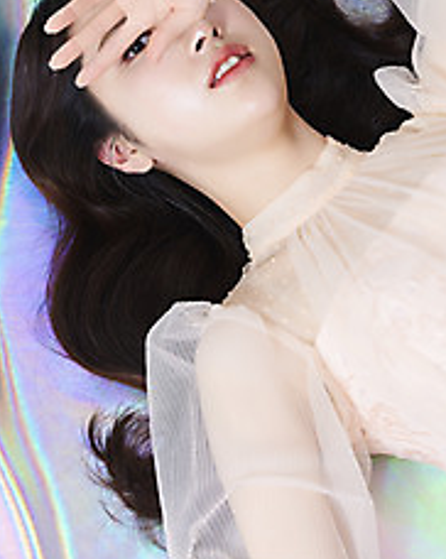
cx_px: 190
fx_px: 2858
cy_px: 177
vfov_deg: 11.2
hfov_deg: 8.9
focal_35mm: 173
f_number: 11
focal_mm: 105
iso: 64
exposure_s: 1/125
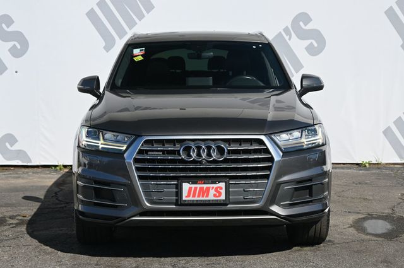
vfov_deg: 18.9
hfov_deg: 28.1
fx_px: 807
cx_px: 202
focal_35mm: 72
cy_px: 134
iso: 100
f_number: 6
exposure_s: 1/250
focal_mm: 48
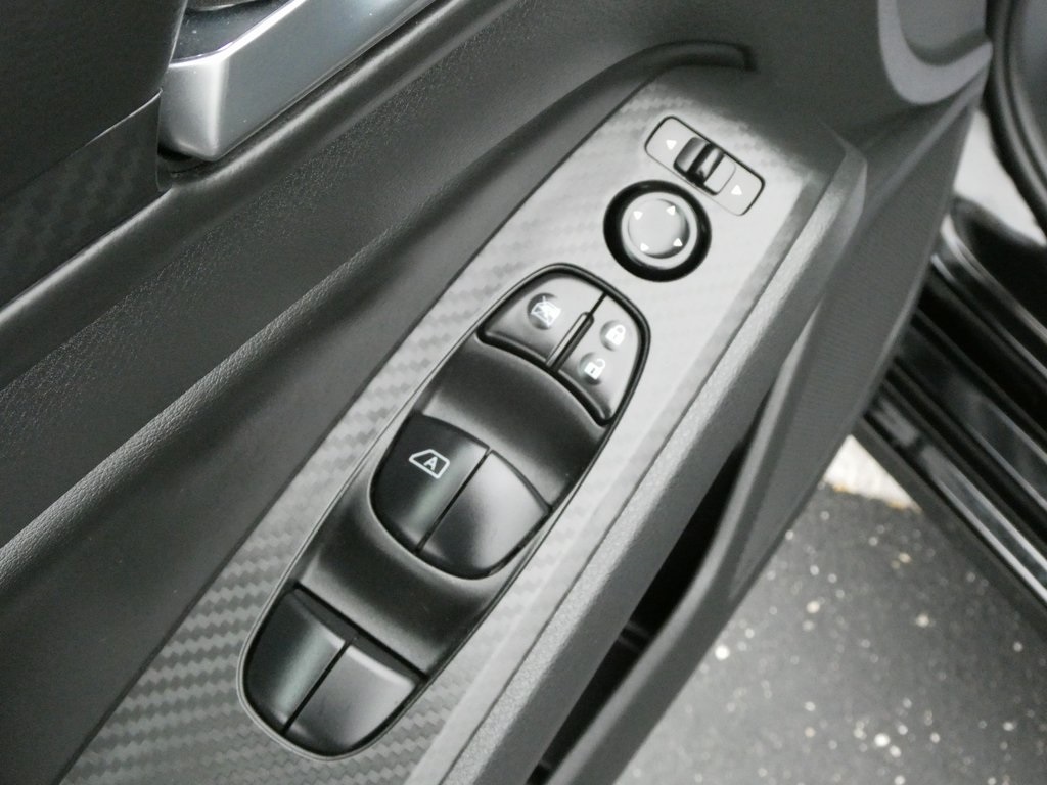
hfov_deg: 38.2
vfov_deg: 29.1
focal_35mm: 50
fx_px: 1512
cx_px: 524
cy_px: 392
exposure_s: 1/250
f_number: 4.1
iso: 1000
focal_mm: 9
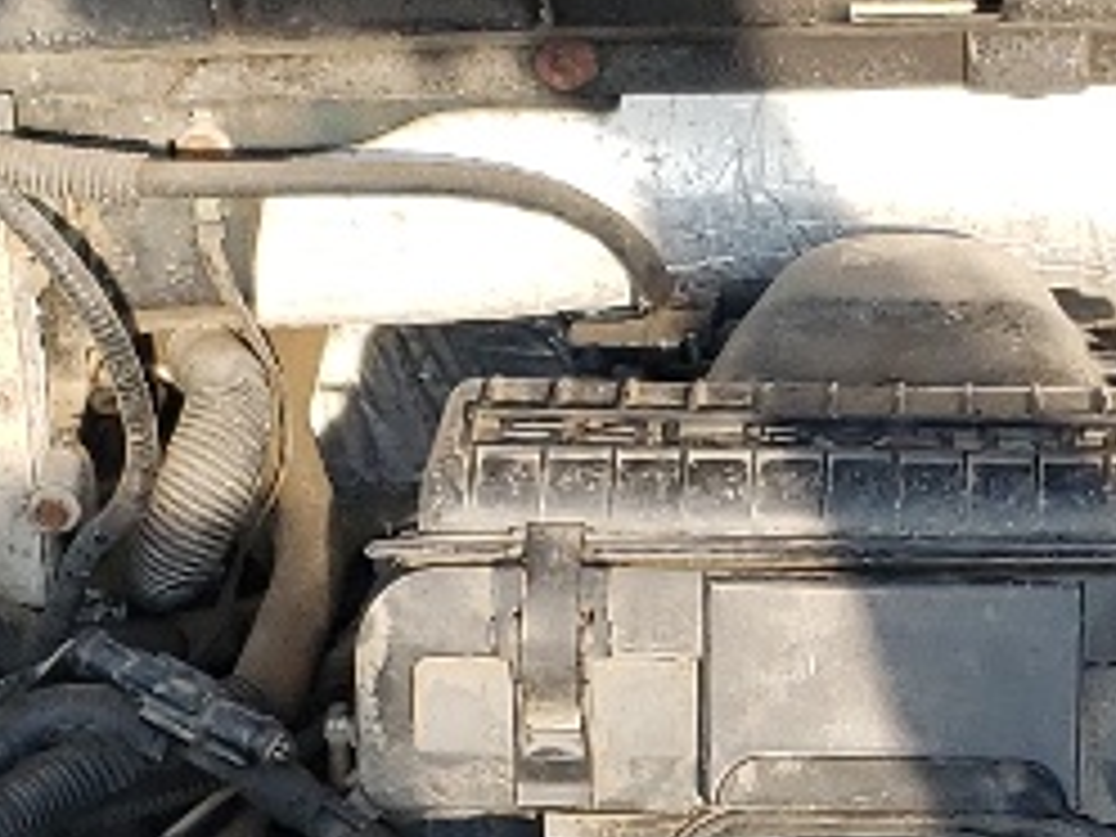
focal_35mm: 168
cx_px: 981
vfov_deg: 8.8
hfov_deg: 11.7
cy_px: 783
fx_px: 5416
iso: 50
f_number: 1.5
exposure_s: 1/909
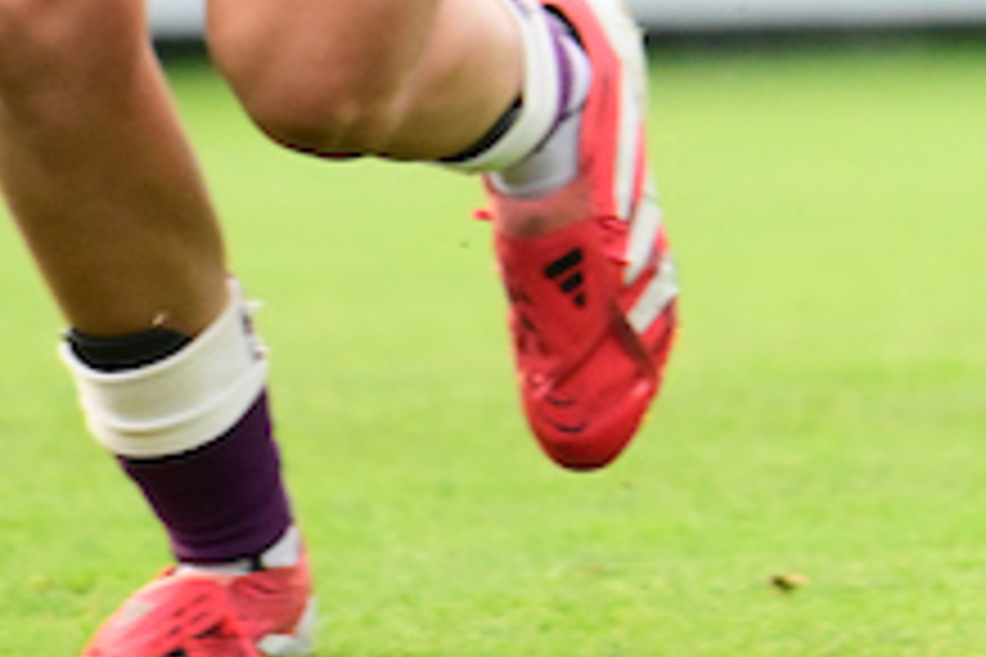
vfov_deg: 0.6
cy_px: -756
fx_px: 60087
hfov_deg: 0.9
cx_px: 1765
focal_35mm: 2194
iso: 4000
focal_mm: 400
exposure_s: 1/2000
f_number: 4.5
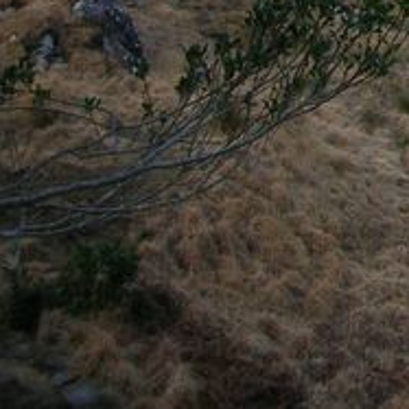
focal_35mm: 132
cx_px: 838
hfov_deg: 11.7
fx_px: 1765
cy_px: -210
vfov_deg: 12.5
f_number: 3
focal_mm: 5.8
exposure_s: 1/121
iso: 50
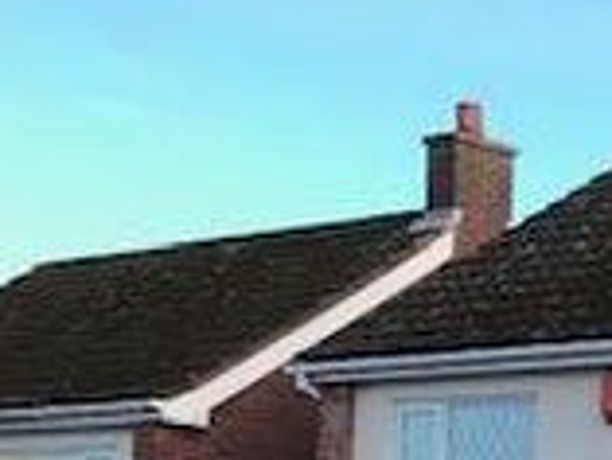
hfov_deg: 13.3
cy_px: 766
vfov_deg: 11.2
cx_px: 1263
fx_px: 2212
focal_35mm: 125
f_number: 1.8
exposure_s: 1/760
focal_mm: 3.99
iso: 20
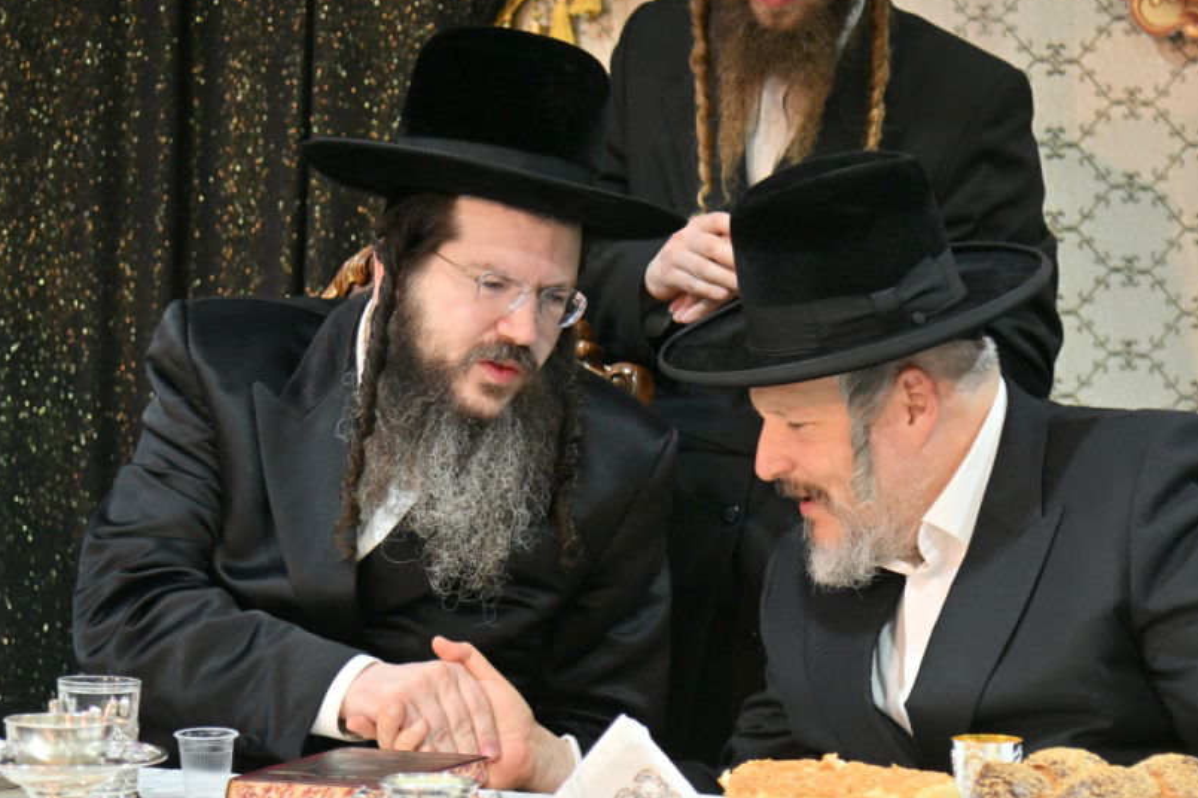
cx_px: 661
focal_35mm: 210
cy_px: 450
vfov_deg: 6.5
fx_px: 6985
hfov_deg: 9.8
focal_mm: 110
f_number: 4
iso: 320
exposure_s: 1/200
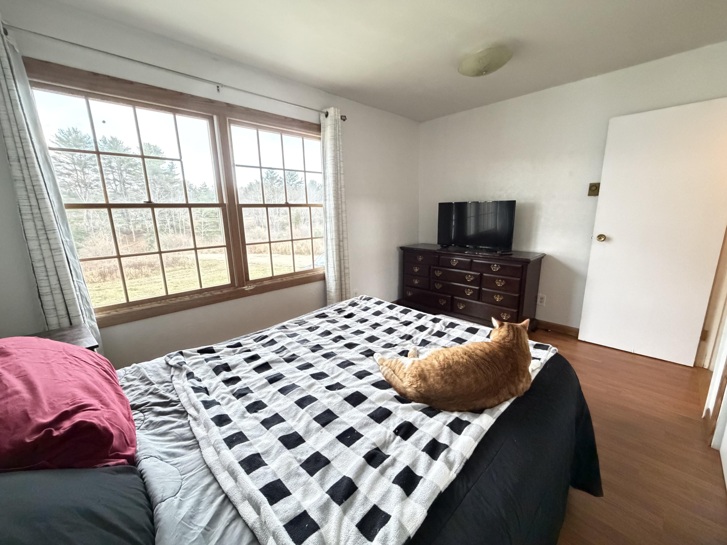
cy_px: 272
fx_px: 294
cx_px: 364
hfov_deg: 102.1
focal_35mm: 14
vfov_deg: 85.7
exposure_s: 1/60
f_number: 2.2
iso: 1250
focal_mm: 2.22
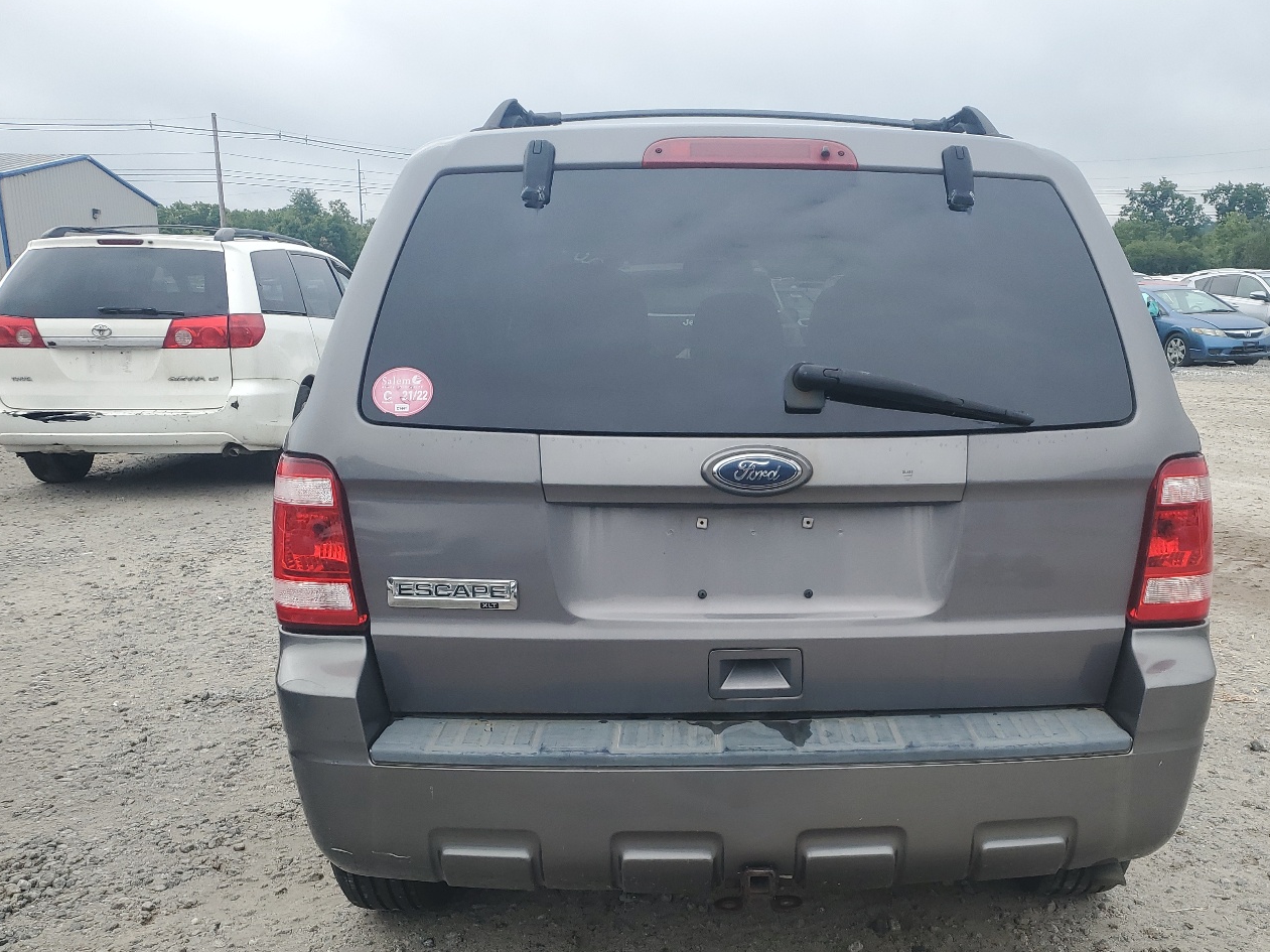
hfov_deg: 55.0
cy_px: 593
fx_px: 1210
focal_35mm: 33
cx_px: 763
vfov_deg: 42.6
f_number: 1.5
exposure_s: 1/1429
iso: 50
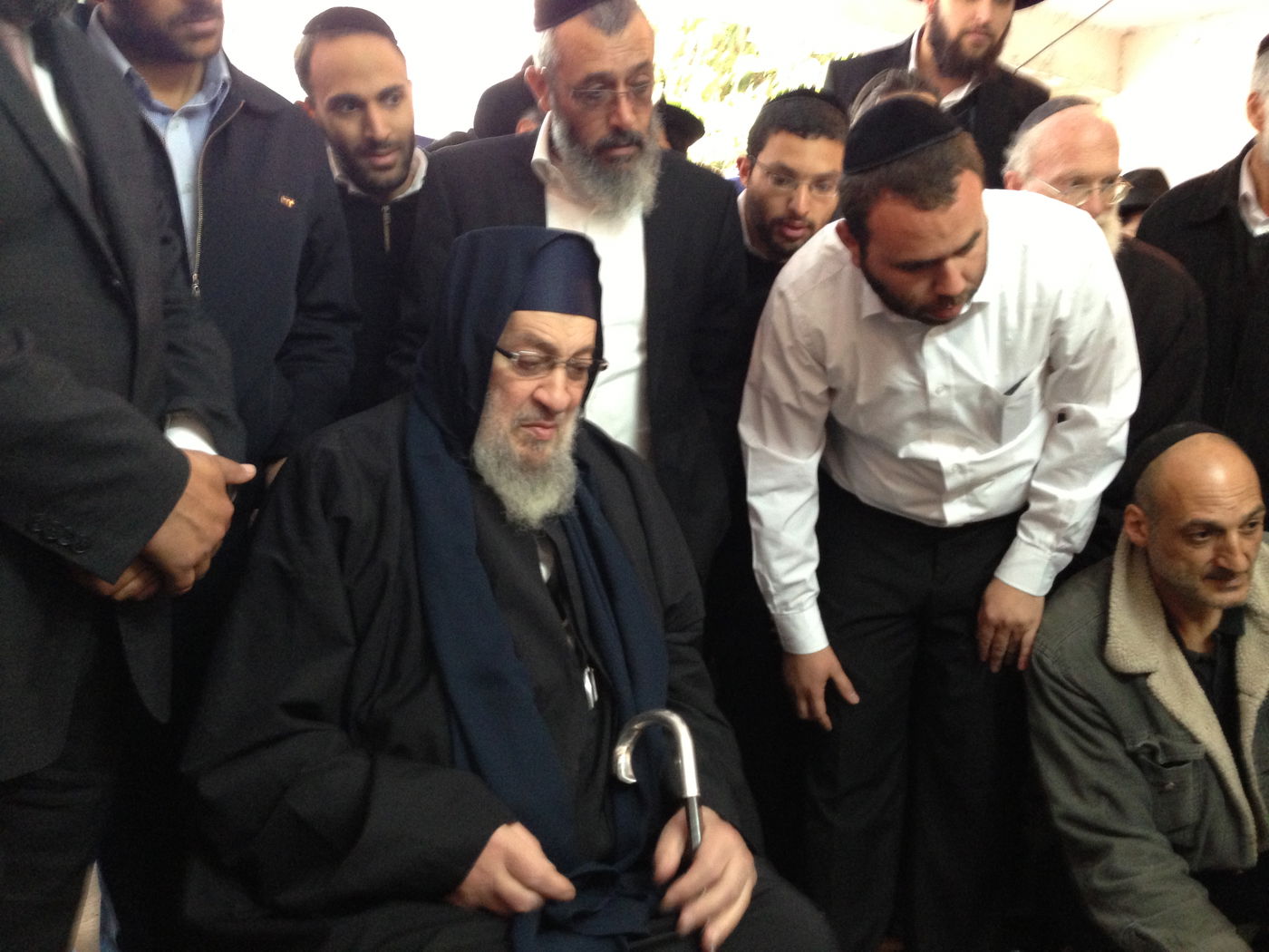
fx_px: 1210
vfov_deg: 42.9
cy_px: 476
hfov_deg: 55.4
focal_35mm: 33
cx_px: 634
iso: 320
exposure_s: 1/20
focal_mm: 4.13
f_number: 2.4
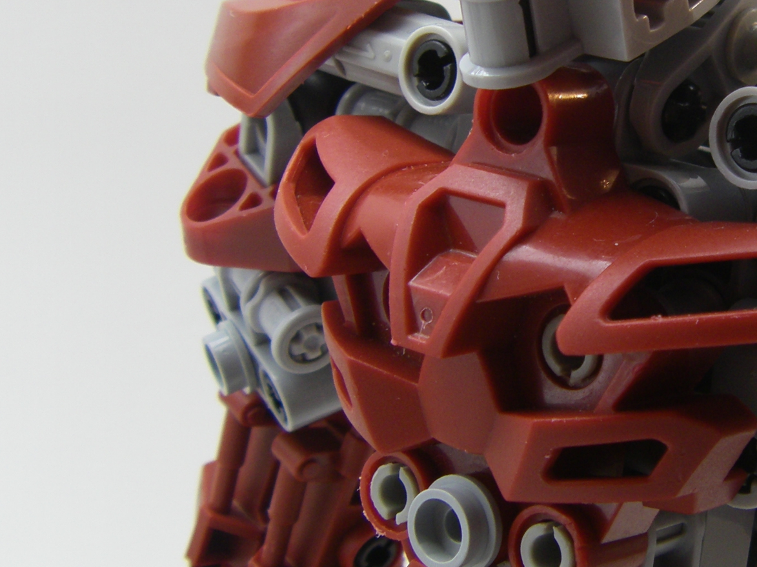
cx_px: 649
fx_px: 1836
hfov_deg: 22.8
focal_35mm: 84
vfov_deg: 17.5
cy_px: 195
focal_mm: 6.3
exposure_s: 1/50
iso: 80
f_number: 3.5
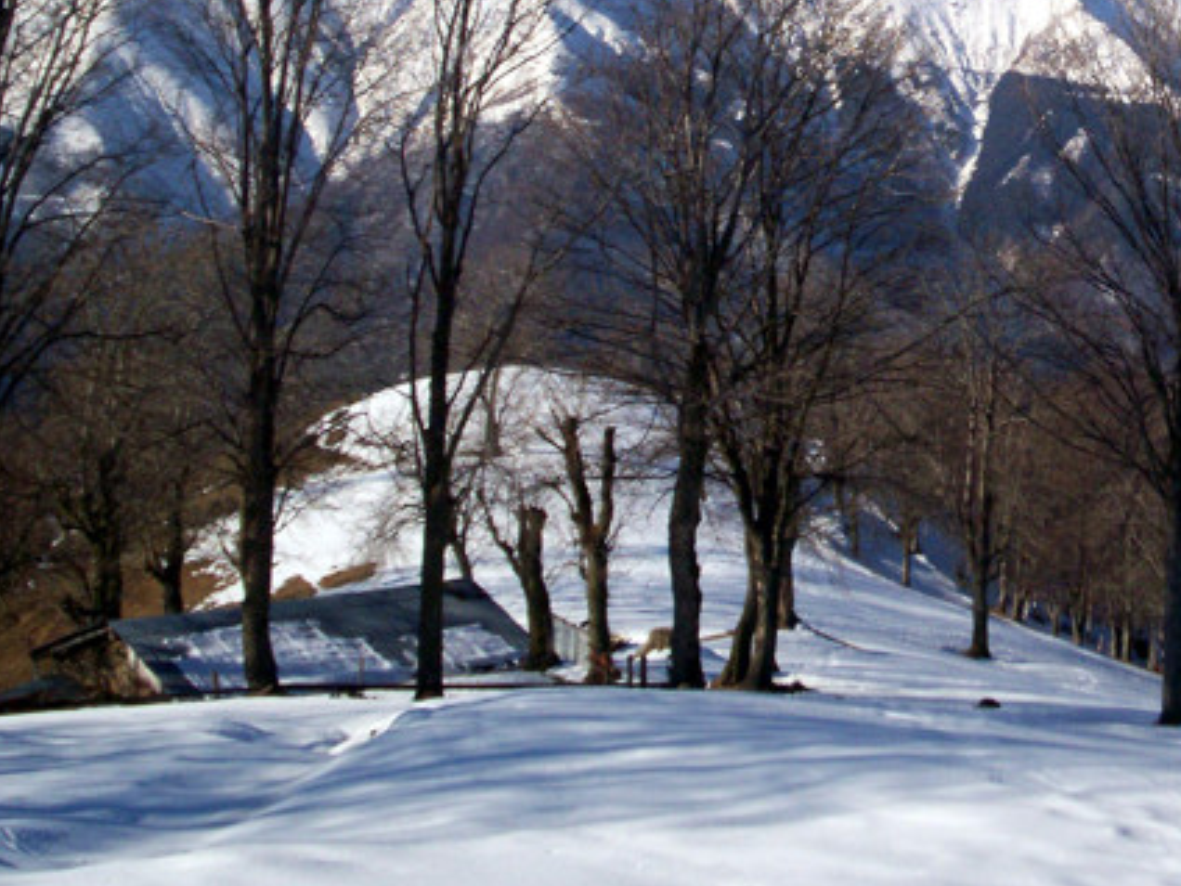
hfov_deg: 27.7
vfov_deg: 21.1
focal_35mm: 68
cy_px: 81
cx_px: 1011
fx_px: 2320
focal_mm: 5.9
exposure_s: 1/1148
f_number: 4.5
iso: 100
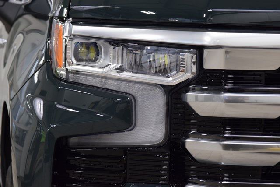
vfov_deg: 13.0
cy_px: 94
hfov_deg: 19.5
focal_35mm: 105
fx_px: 817
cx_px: 140
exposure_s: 1/30
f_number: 7.1
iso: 1000
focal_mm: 70
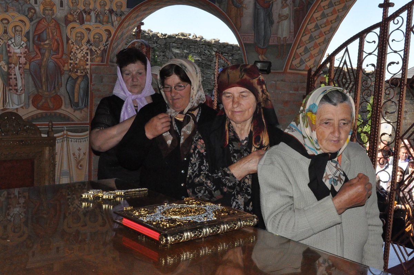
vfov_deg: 30.8
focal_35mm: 44
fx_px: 500
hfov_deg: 45.0
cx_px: 207
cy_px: 138
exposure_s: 1/200
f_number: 22
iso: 3200
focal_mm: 29
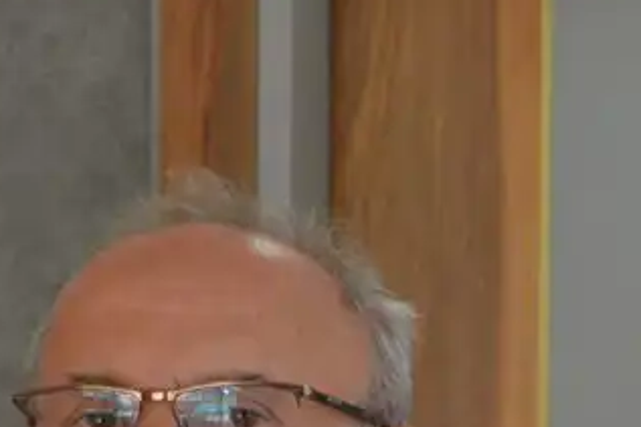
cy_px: 884
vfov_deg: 6.8
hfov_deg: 10.5
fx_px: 3452
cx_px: 24
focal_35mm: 194
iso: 400
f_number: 5
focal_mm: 30
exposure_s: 1/40
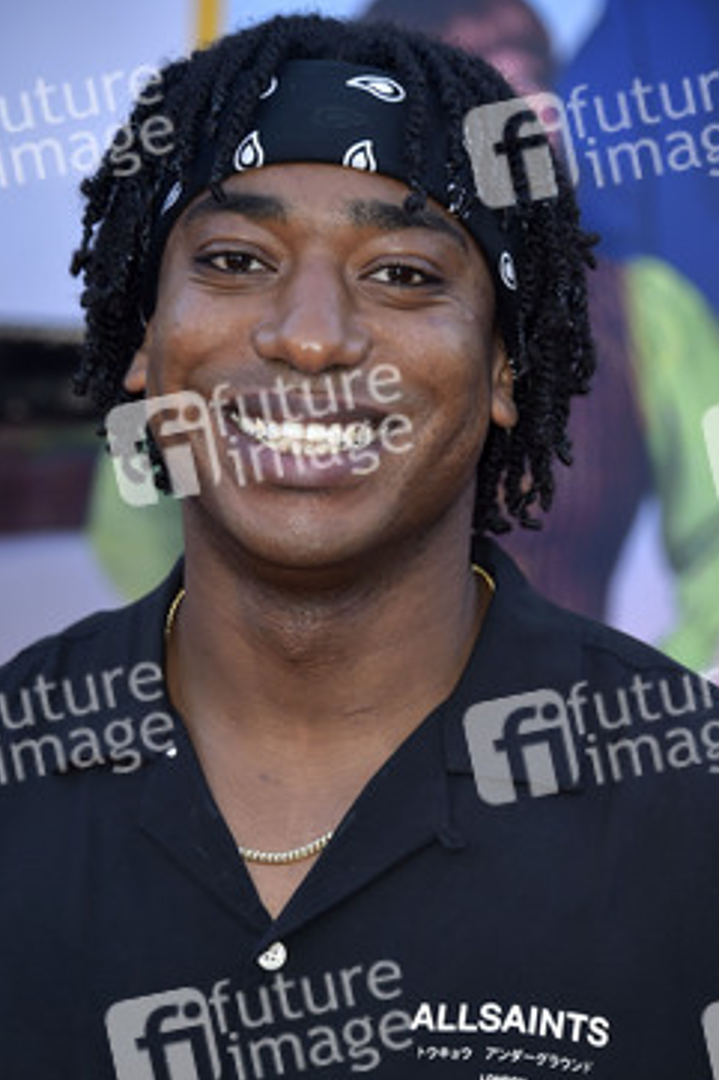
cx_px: 348
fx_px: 5307
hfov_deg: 7.8
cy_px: 585
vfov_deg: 11.6
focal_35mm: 177
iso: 320
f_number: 6.3
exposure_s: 1/250
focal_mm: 160
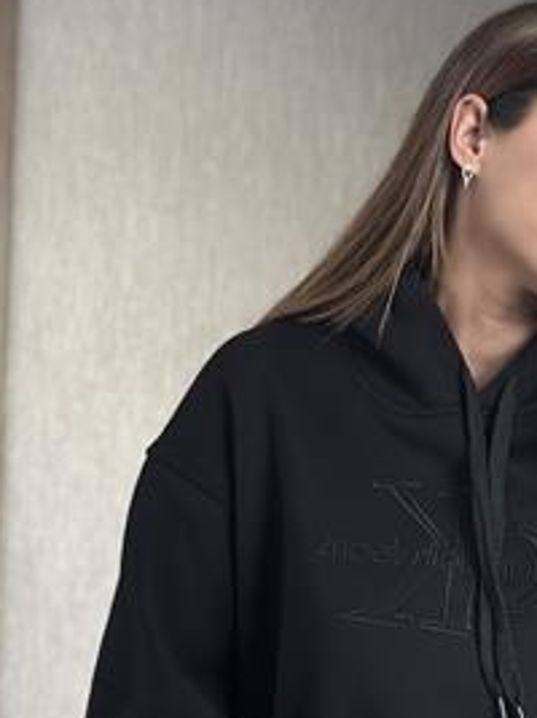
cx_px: 497
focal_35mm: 91
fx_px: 1884
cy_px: 557
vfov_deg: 21.3
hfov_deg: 16.0
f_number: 1.78
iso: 640
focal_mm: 6.86
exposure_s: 1/40
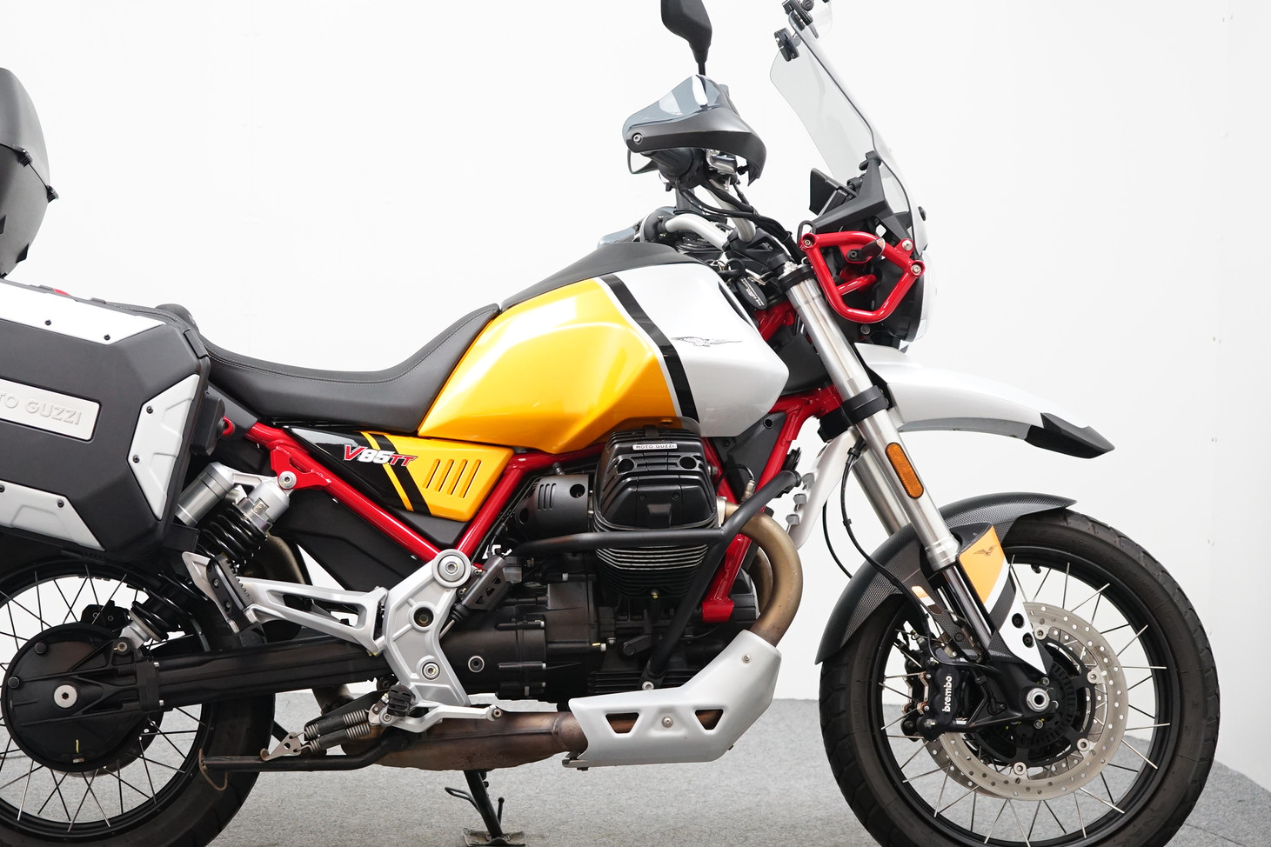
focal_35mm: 67
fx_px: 2365
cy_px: 490
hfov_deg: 30.0
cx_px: 493
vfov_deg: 20.3
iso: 1600
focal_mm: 51
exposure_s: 1/60
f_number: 4.5
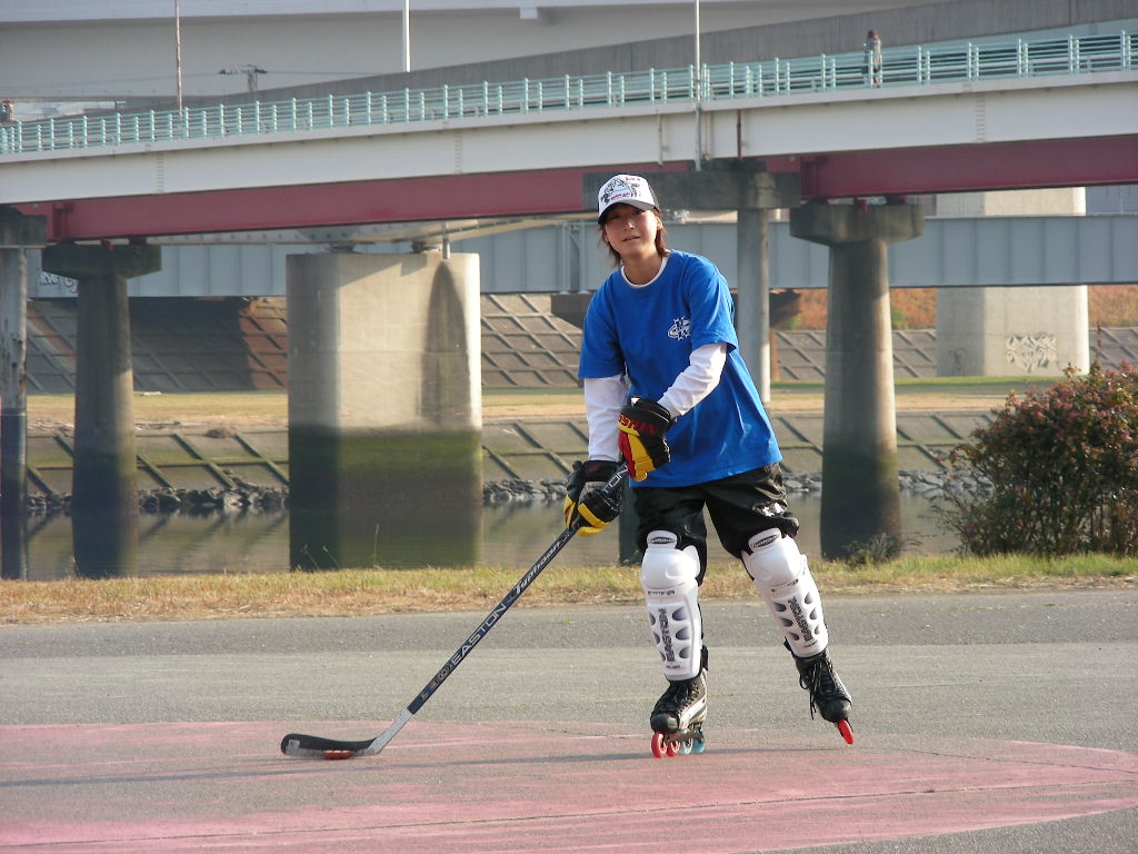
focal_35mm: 196
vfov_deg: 7.6
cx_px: 569
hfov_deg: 10.1
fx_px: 6443
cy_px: 427
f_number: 3.5
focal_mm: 32.7
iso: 50
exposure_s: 1/159
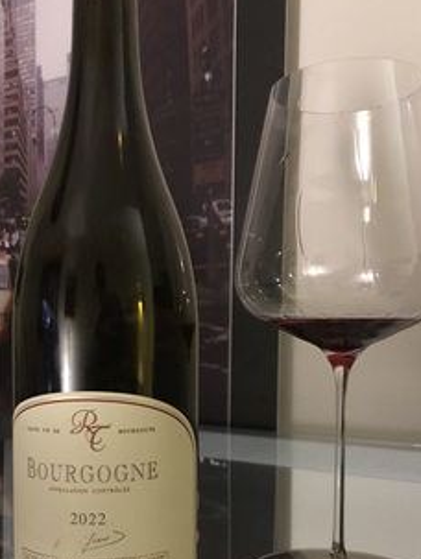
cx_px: 165
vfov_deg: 46.0
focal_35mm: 40
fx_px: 647
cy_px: 377
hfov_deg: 35.9
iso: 100
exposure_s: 1/4
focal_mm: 3.99
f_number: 1.8
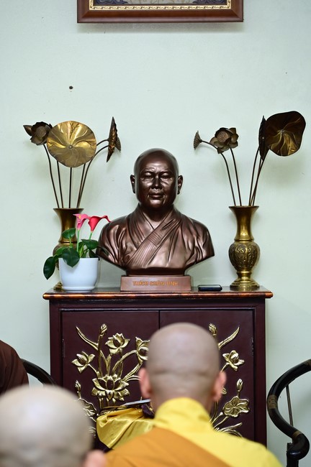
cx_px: 156
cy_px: 234
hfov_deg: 11.4
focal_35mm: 120
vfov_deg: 17.1
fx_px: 1558
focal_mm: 120
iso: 2000
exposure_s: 1/125
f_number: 4
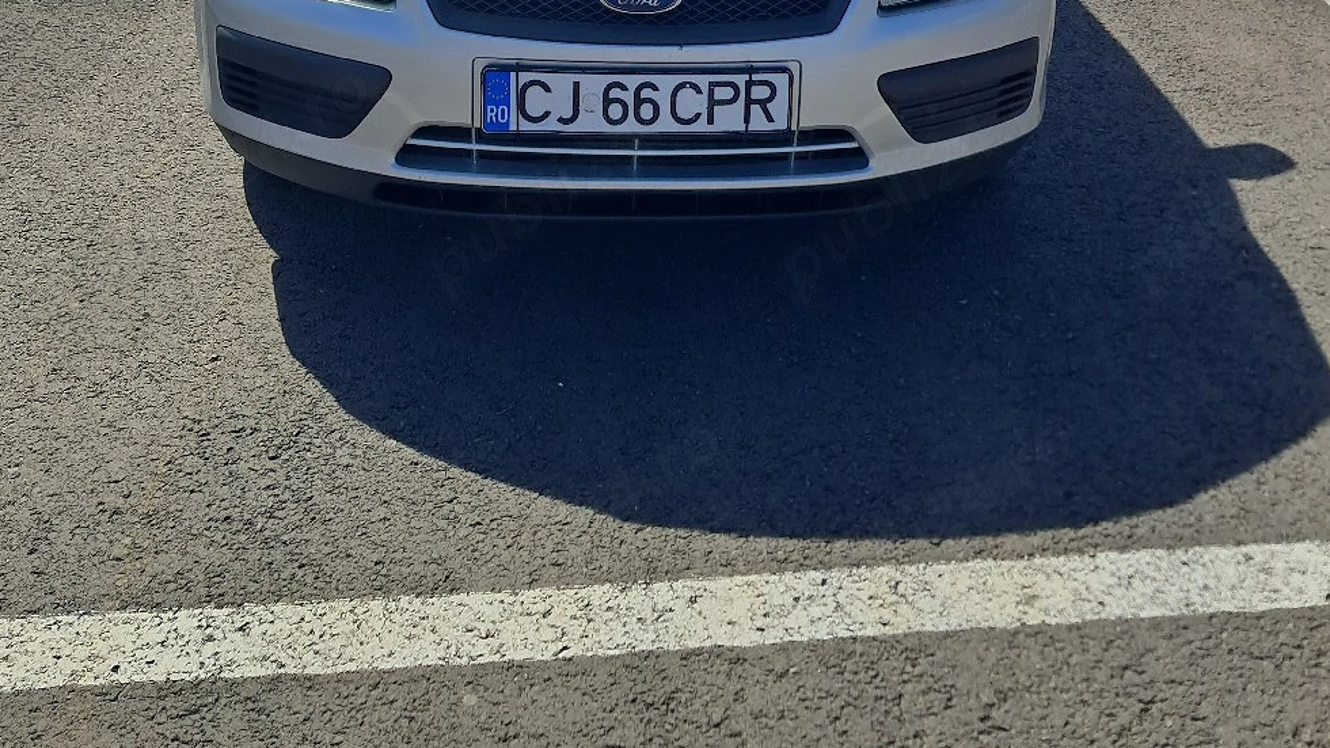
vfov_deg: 26.7
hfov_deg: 50.5
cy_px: -120
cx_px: 664
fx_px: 1410
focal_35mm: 40
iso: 50
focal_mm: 4
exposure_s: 1/2000
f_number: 1.8
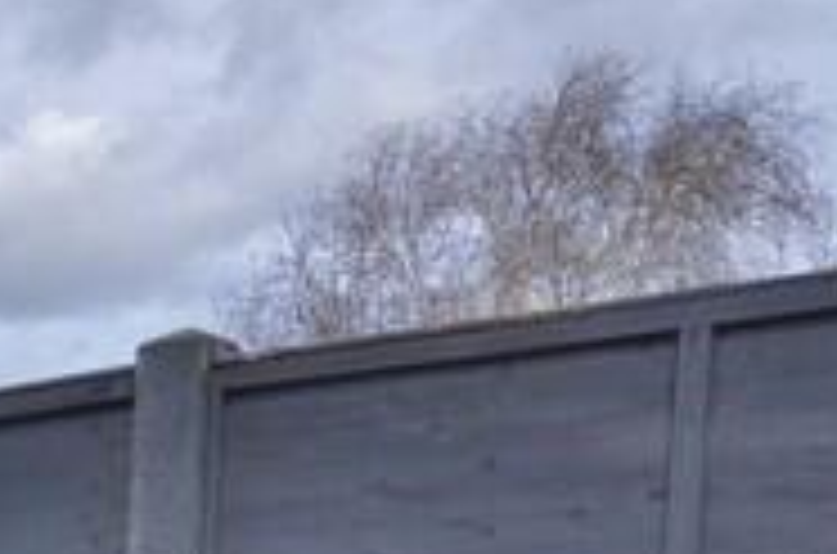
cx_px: -837
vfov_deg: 13.2
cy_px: 1067
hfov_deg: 16.8
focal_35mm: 91
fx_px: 2105
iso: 160
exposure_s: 1/250
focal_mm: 11
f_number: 8
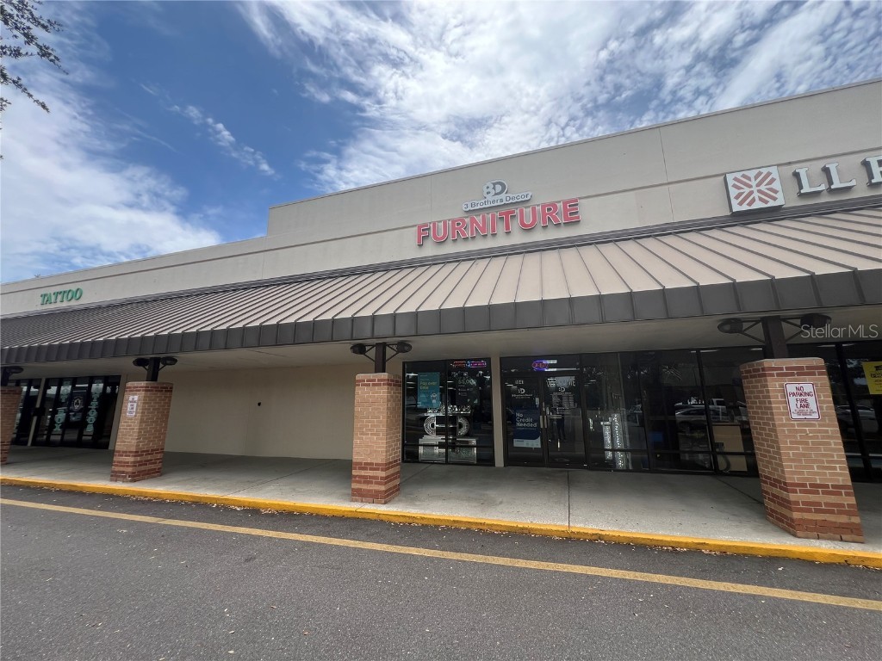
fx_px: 331
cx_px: 441
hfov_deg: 106.2
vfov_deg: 89.9
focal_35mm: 13
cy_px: 330
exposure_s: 1/815
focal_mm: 1.57
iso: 32
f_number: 1.8
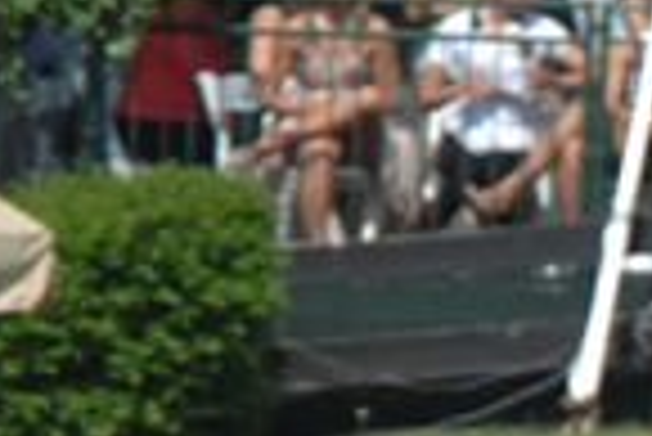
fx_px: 28734
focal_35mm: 1585
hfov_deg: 1.3
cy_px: 609
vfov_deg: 0.9
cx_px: 1304
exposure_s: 1/1250
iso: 200
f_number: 5.3
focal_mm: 240
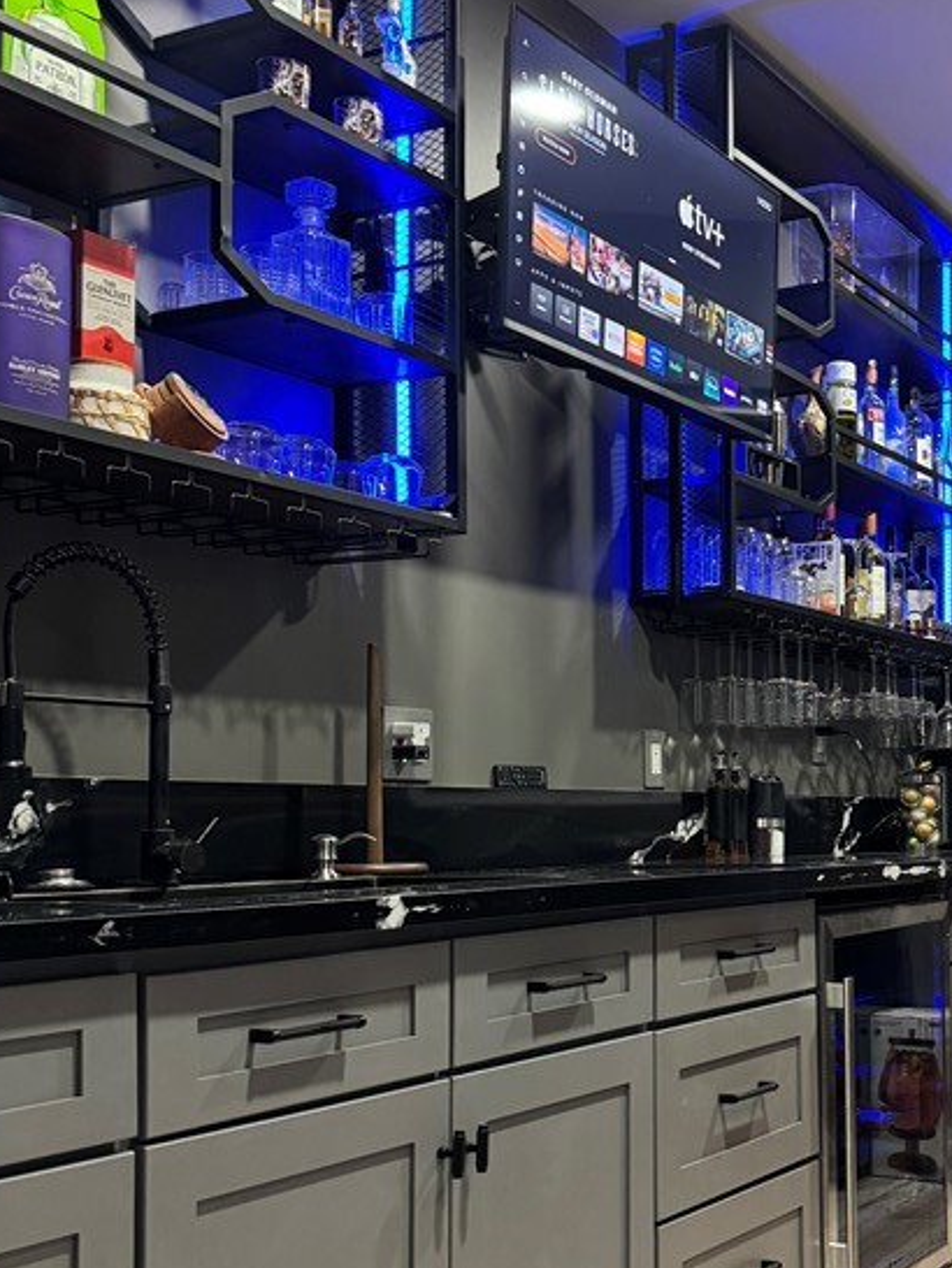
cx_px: 859
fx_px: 1649
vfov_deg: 42.0
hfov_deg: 30.7
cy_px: 727
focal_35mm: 45
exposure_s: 1/60
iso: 500
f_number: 1.78
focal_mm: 6.76
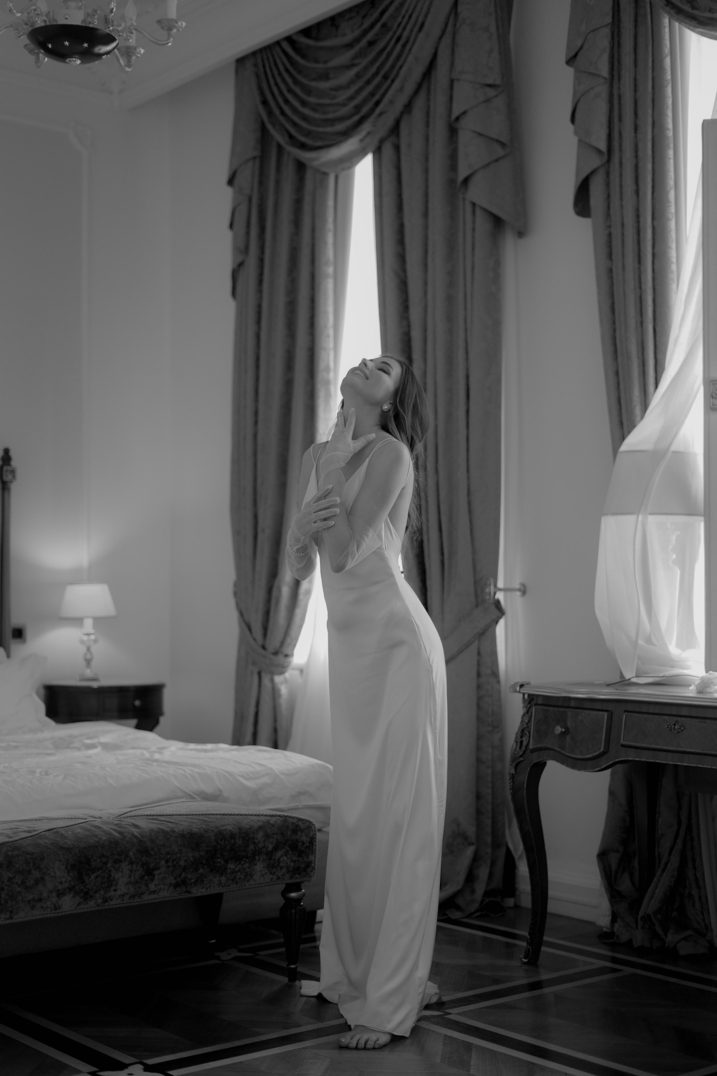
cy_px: 538
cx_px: 358
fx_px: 1494
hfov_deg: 27.0
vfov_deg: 39.6
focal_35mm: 50
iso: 500
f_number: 2
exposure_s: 1/250
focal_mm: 50
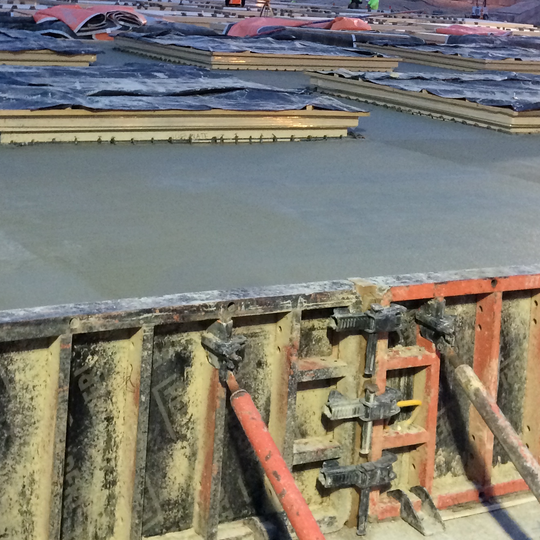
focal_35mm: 63
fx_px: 1112
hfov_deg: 27.1
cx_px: 167
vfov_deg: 25.8
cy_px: -7
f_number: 2.2
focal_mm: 4.15
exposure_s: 1/30
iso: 160
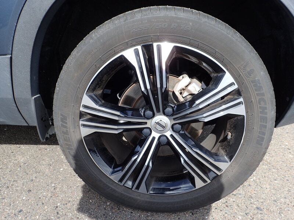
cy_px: 110
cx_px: 147
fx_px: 212
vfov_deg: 54.9
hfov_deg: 69.4
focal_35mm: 25
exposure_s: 1/500
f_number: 2.8
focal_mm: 4.5
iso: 100
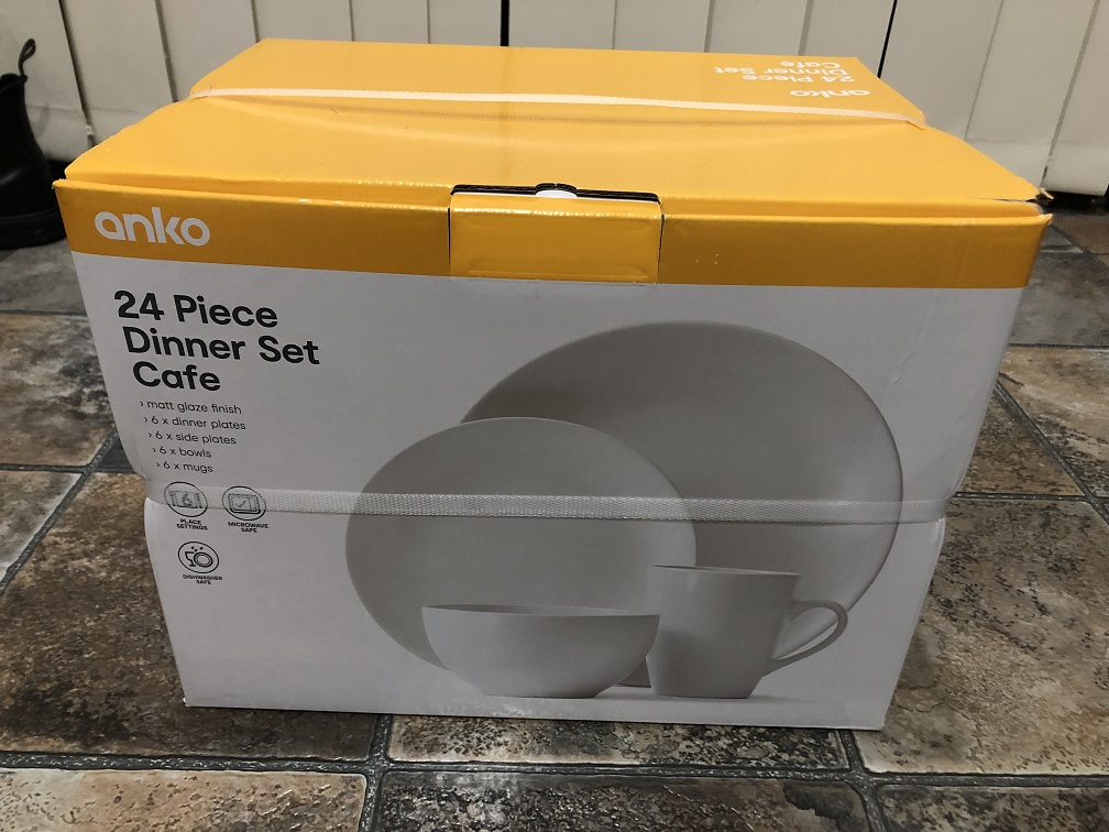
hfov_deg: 63.4
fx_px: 897
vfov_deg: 49.7
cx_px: 554
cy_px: 416
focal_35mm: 28
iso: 100
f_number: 1.8
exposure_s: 1/17
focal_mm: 3.99
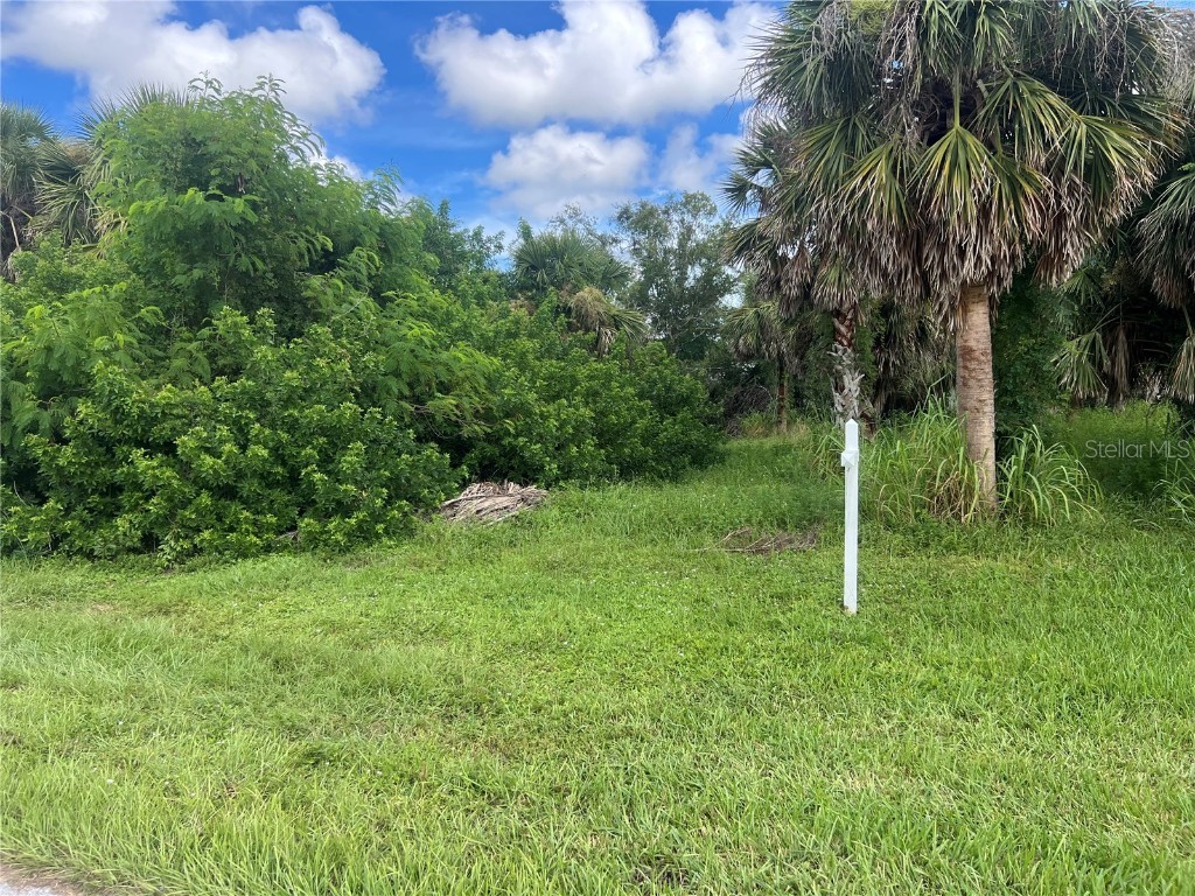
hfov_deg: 67.3
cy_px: 448
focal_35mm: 26
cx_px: 598
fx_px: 898
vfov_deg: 53.1
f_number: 1.5
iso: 50
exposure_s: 1/982
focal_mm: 5.7
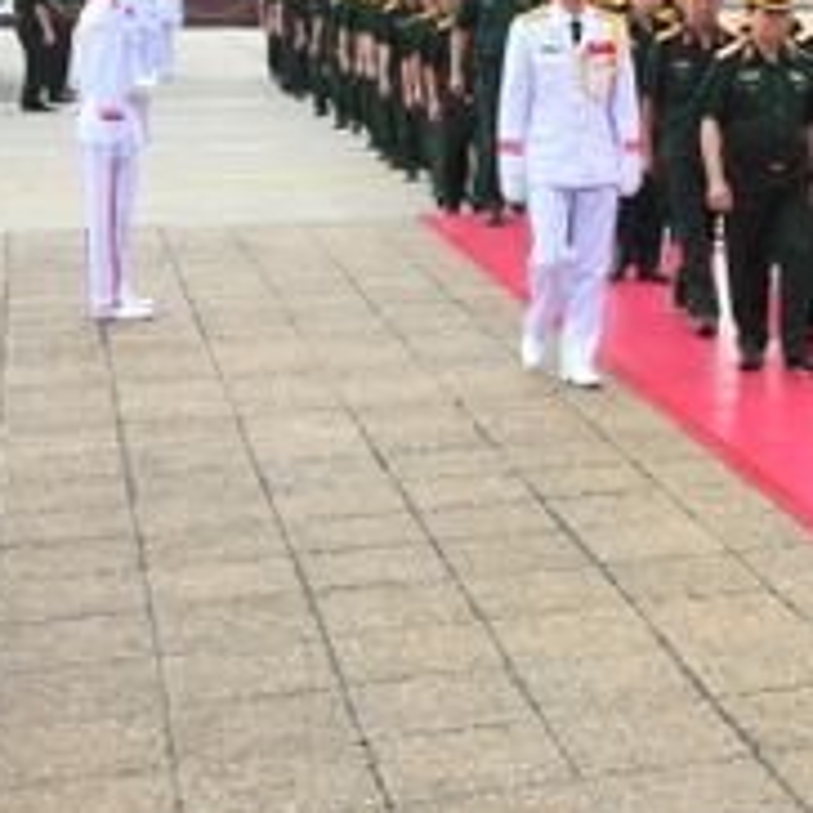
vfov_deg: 20.4
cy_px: 183
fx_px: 2232
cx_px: 1018
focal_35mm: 84
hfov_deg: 19.3
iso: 800
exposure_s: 1/125
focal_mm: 24
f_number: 5
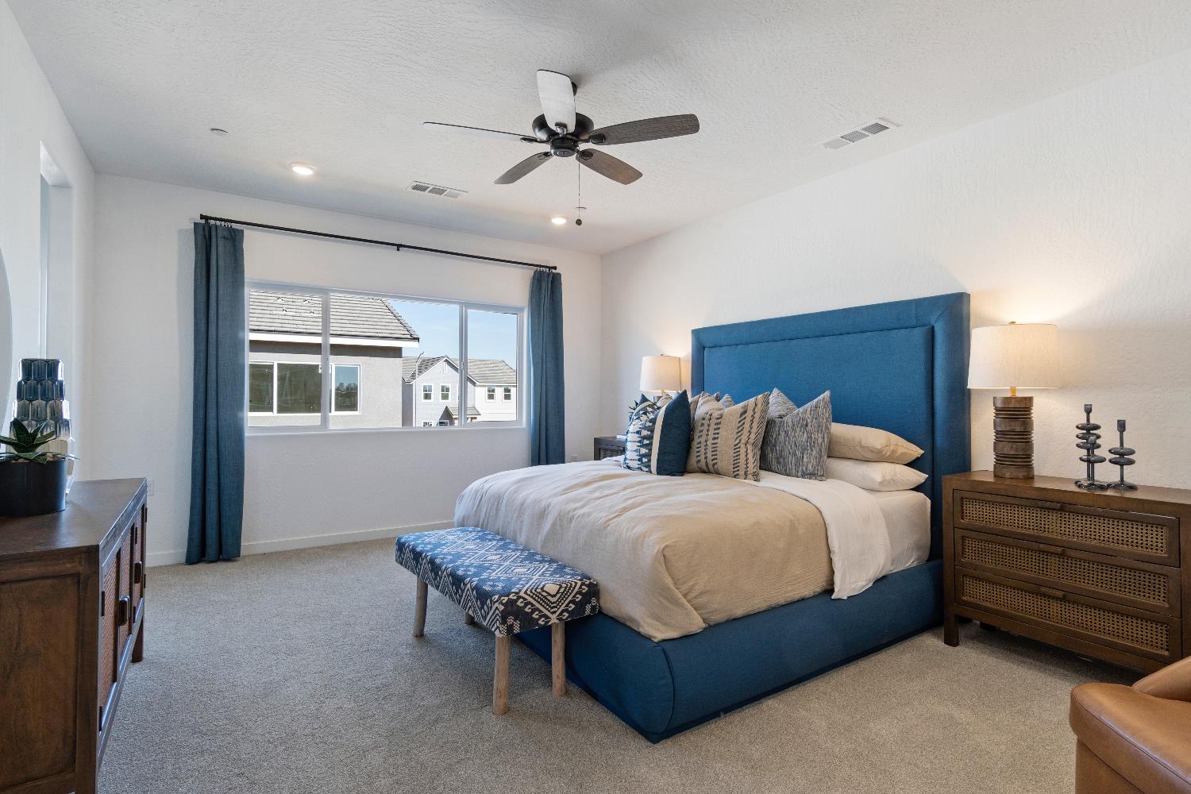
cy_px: 397
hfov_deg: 95.0
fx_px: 546
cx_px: 596
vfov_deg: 72.1
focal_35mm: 16
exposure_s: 1/6
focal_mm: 11
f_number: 9
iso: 250
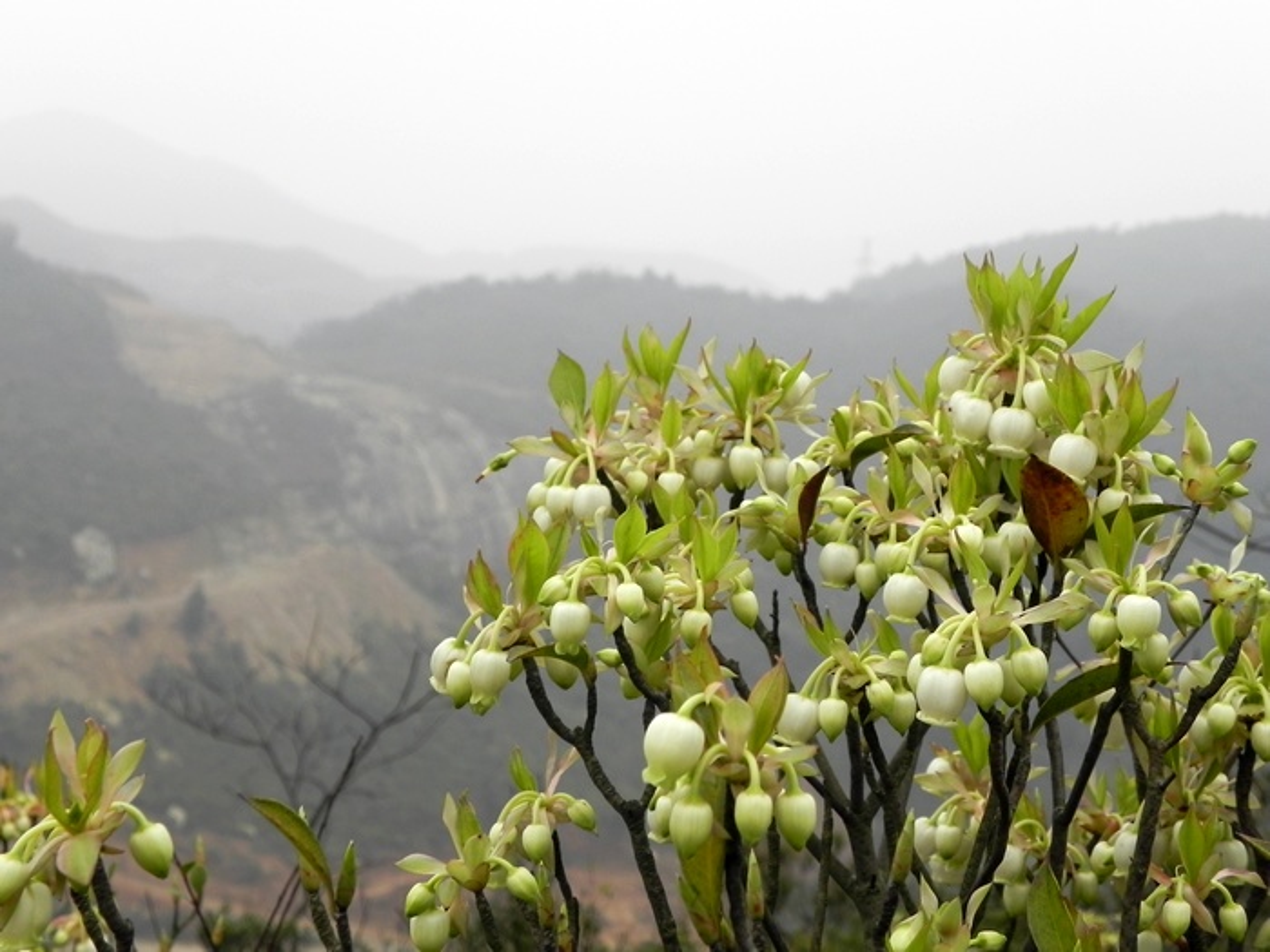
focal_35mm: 66
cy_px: 476
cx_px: 635
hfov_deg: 29.4
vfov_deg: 22.3
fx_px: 2421
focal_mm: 11.8
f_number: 5
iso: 160
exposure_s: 1/212
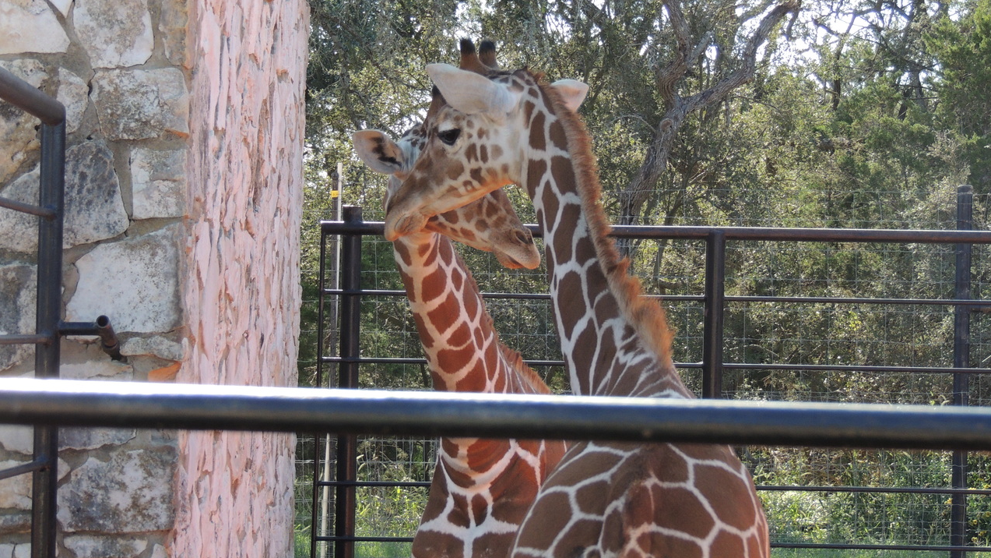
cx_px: 497
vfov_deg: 10.5
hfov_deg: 18.6
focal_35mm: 115
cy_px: 230
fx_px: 3022
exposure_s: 1/400
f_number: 4.2
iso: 280
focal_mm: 18.7
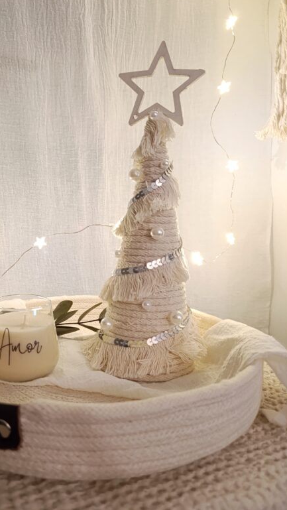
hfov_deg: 43.7
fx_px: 351
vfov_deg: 71.9
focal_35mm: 26
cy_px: 247
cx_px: 91
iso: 3200
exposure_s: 1/25
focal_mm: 6.14
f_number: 1.6
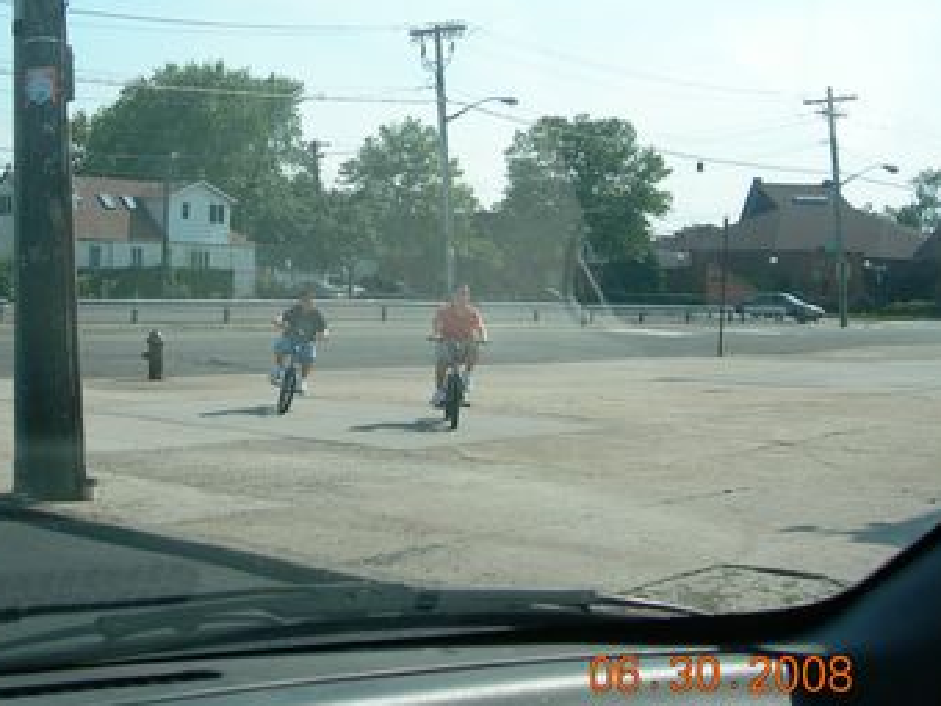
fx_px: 1577
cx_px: 235
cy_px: 248
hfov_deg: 32.6
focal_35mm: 58
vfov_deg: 25.1
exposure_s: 1/1078
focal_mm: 7.8
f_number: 2.8
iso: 50
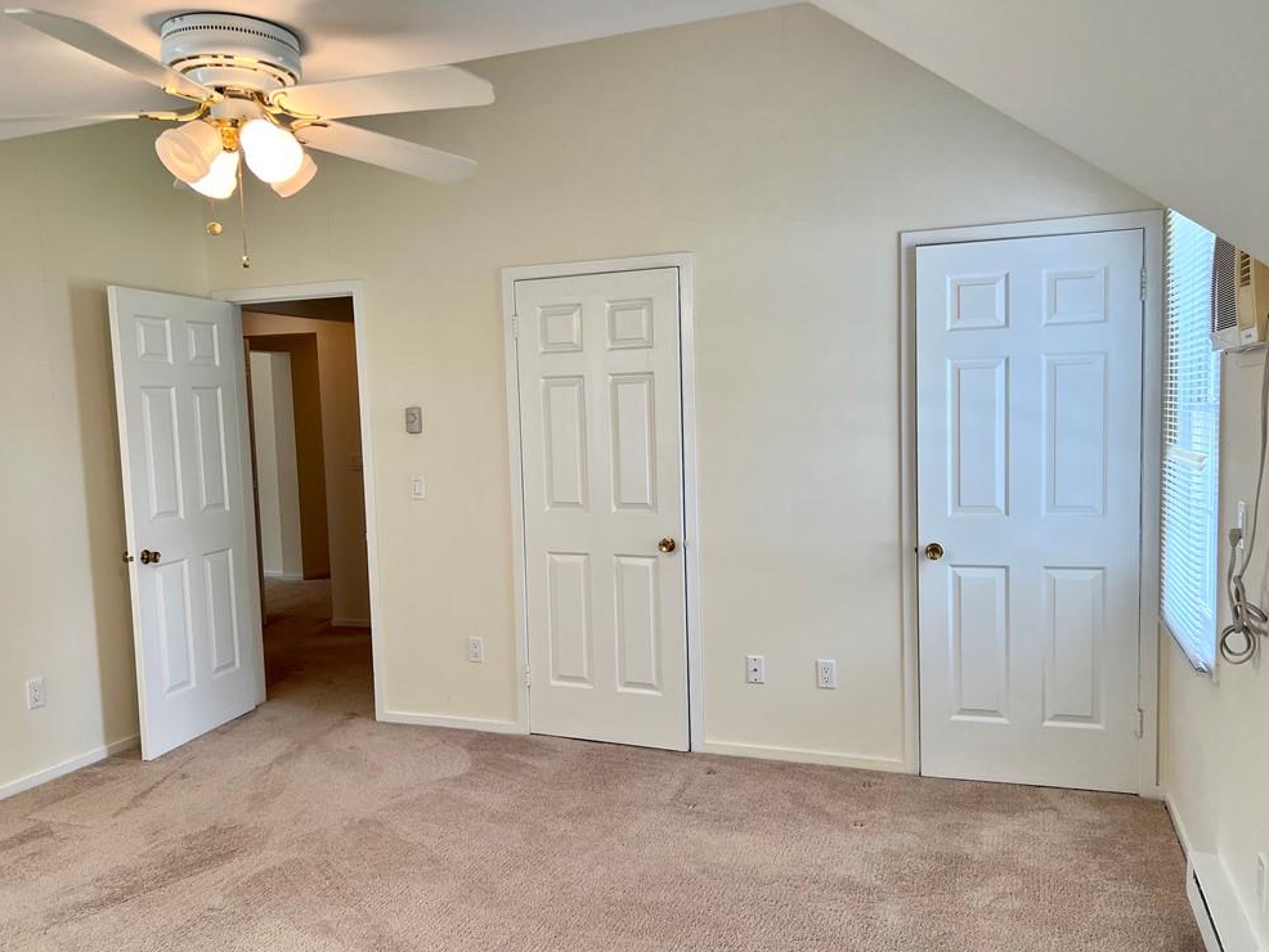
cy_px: 484
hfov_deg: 65.3
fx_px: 990
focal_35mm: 27
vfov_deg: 51.4
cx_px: 634
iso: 64
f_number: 1.5
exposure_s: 1/131
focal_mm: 5.7
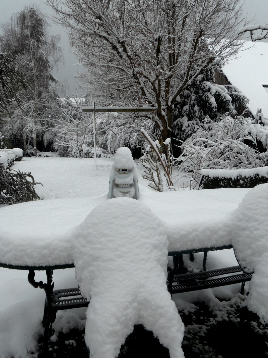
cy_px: 179
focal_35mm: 32
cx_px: 134
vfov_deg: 56.8
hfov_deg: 44.2
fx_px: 330
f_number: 3.5
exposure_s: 1/640
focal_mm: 5.8
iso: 80
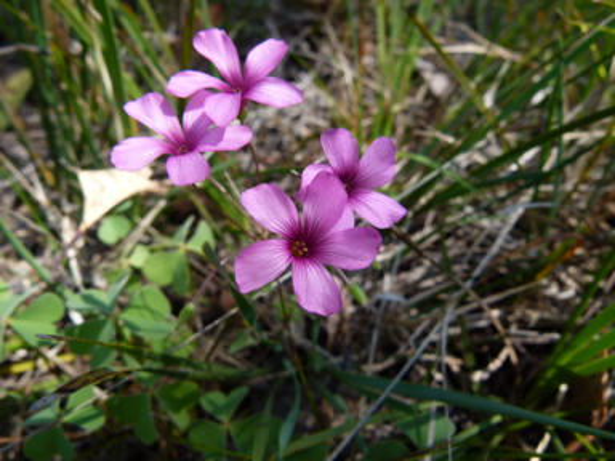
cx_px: 308
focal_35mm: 25
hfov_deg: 69.4
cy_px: 230
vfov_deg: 54.9
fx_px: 444
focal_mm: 4.5
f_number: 4
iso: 100
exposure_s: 1/200
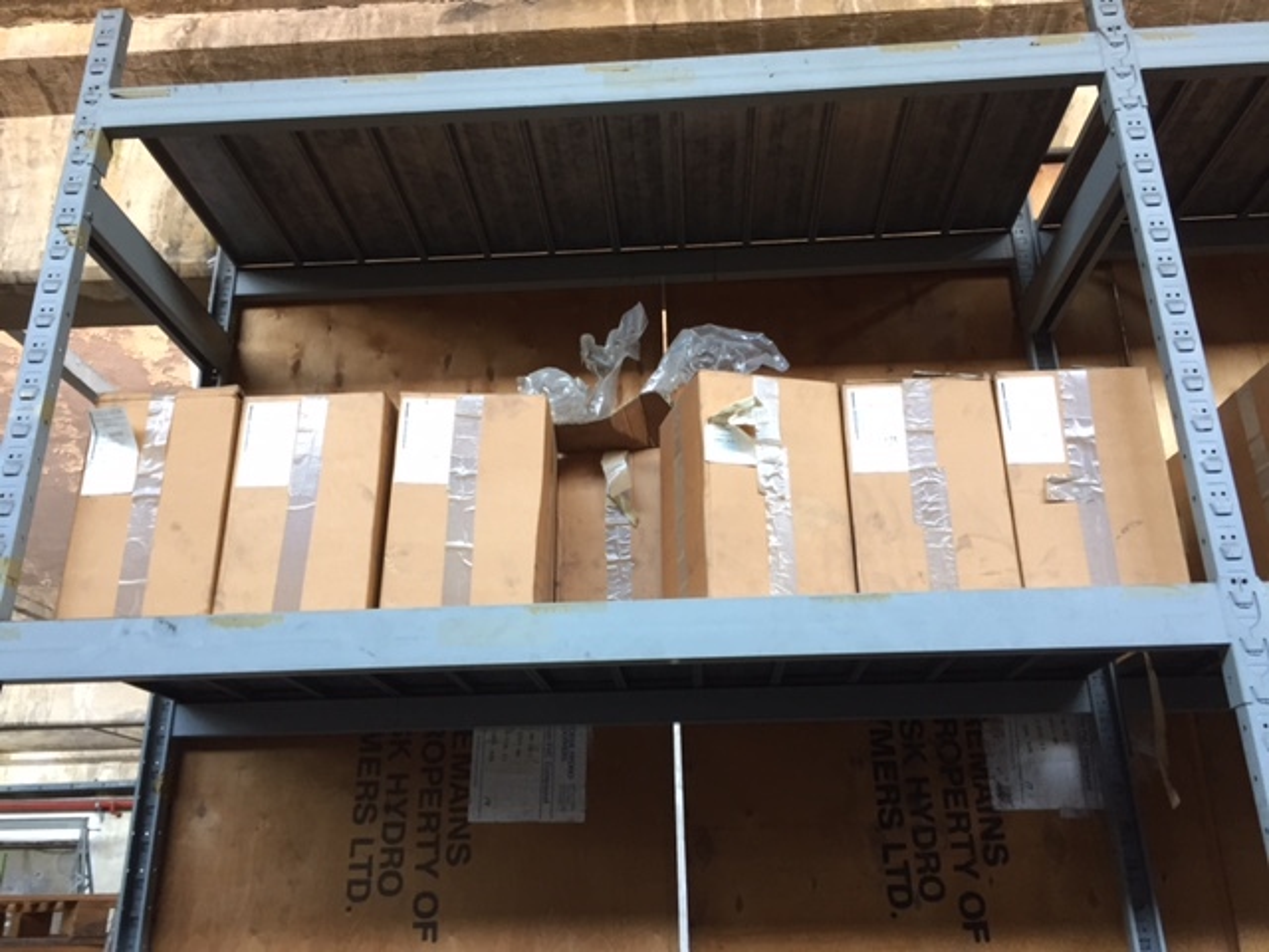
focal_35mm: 29
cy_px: 476
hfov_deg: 61.7
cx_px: 634
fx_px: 1063
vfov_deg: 48.2
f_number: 2.2
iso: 125
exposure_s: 1/33
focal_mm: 4.15
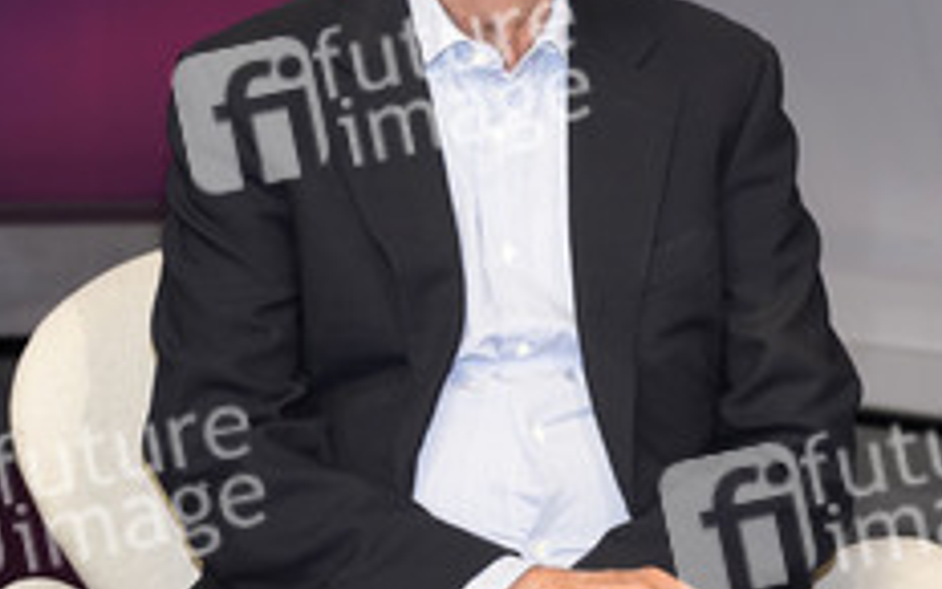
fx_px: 2619
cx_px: 499
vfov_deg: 12.8
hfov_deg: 20.4
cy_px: 301
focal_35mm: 102
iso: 2000
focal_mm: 58
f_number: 5.6
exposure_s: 1/160
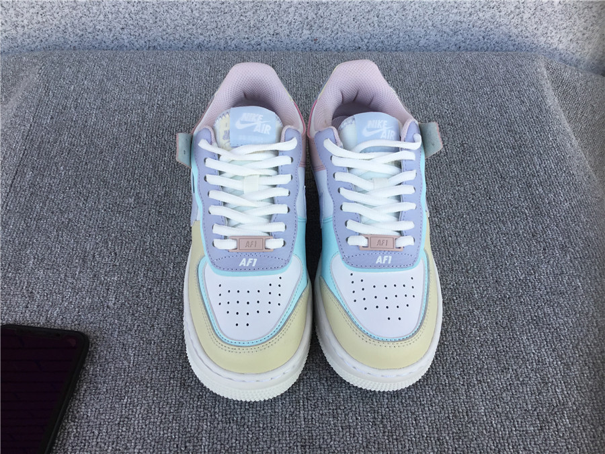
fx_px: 542
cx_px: 302
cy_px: 227
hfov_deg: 58.4
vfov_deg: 45.4
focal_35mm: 31
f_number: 2.4
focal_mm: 3.3
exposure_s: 1/211
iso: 25
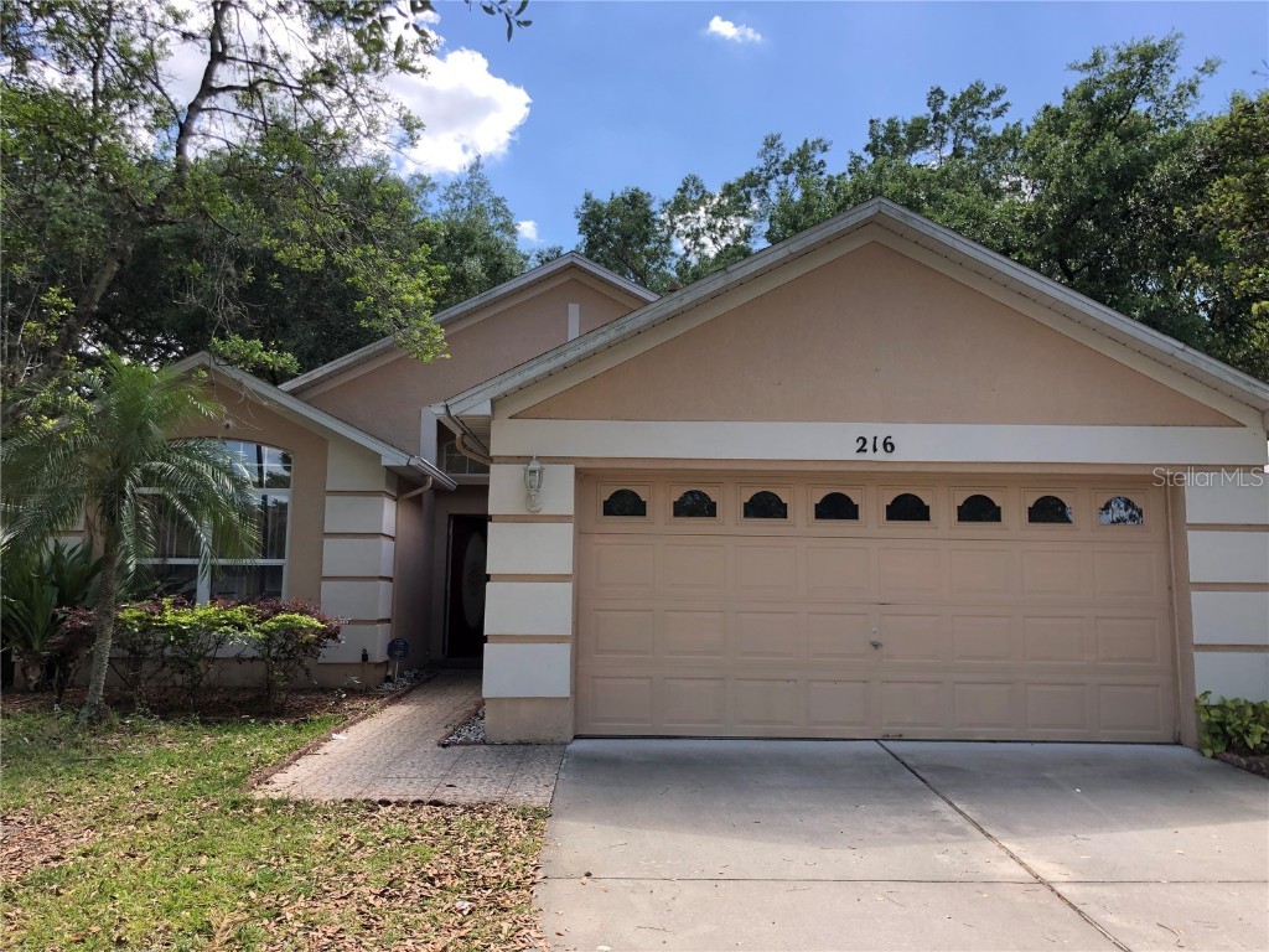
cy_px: 476
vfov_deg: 49.7
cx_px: 634
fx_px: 1026
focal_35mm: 28
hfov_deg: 63.4
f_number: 1.8
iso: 20
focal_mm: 4
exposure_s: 1/437
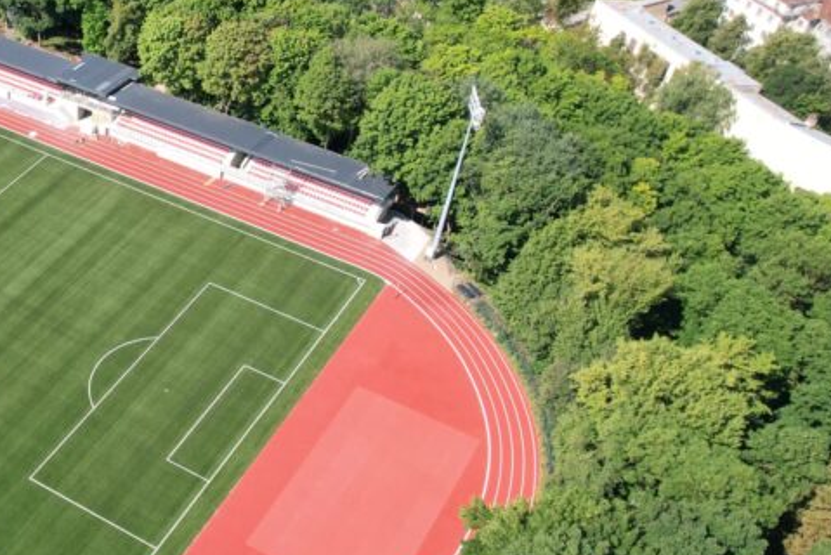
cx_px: 7
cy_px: 334
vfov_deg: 28.6
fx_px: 1086
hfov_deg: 37.6
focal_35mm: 47
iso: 100
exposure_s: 1/1000
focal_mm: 8.38
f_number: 2.8
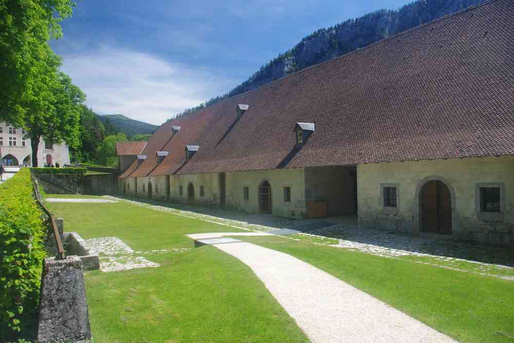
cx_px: 257
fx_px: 385
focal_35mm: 27
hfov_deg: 67.4
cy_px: 172
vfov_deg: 47.9
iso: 200
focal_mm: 18
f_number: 11
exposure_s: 1/60
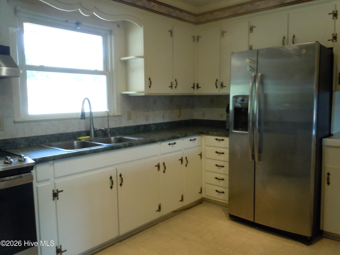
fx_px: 275
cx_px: 170
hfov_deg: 63.4
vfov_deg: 49.7
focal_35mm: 28
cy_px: 128
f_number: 3.7
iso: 400
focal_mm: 5
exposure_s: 1/60
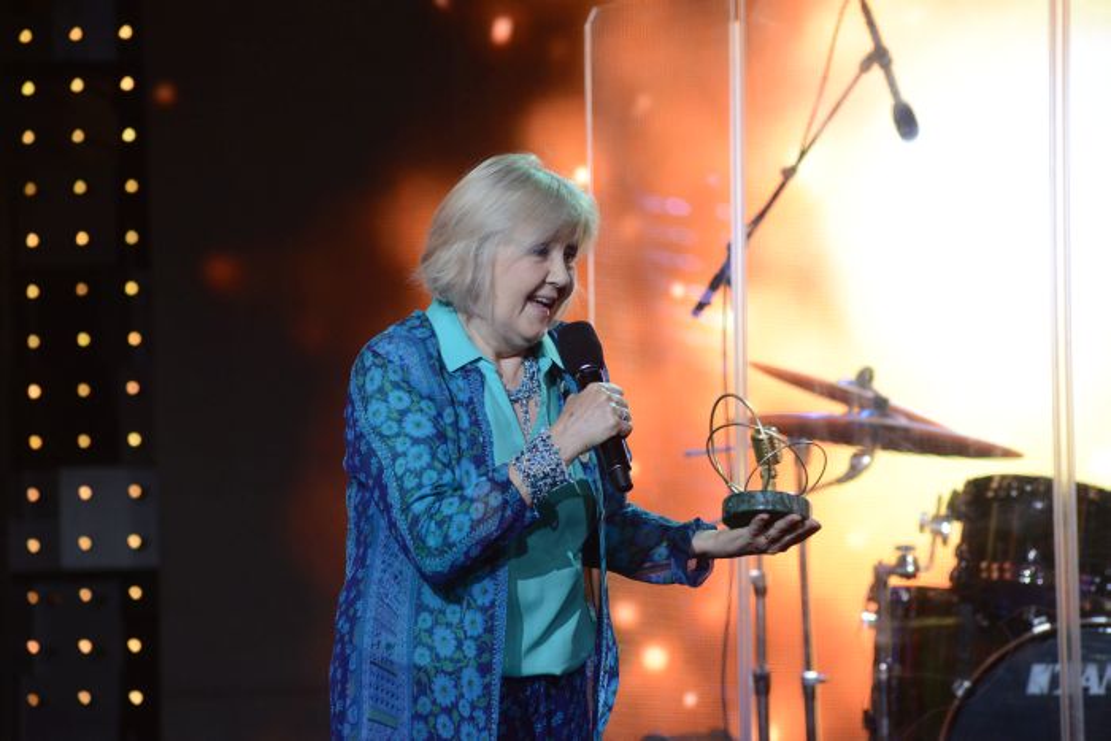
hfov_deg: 10.3
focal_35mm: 200
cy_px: 370
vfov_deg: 6.9
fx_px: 6173
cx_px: 556
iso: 2500
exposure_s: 1/160
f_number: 6.3
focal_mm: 200
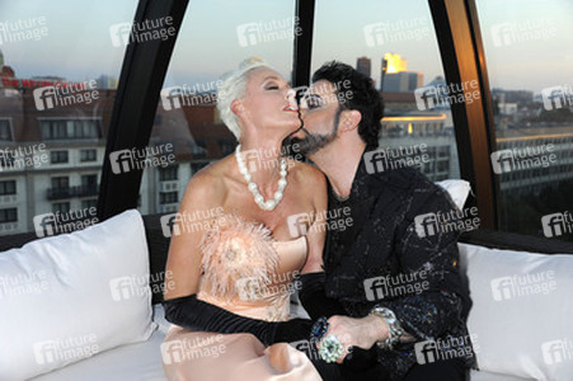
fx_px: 700
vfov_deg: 30.5
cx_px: 286
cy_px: 190
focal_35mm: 44
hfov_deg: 44.5
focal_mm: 44
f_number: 5.6
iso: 640
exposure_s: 1/160
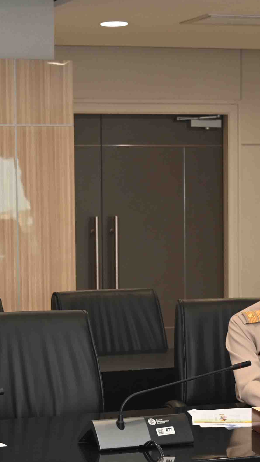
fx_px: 1397
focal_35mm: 114
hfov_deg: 10.6
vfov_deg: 18.8
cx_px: 10
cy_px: 287
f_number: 4
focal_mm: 38
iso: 320
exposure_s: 1/60
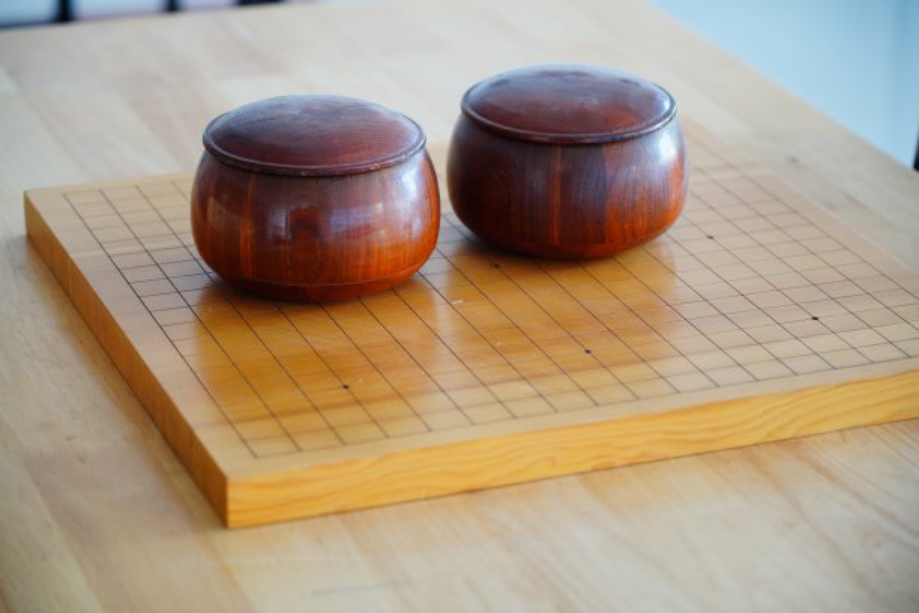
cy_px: 306
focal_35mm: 105
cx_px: 460
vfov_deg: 13.0
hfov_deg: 19.5
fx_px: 2680
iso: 2000
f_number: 4
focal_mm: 105
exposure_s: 1/125
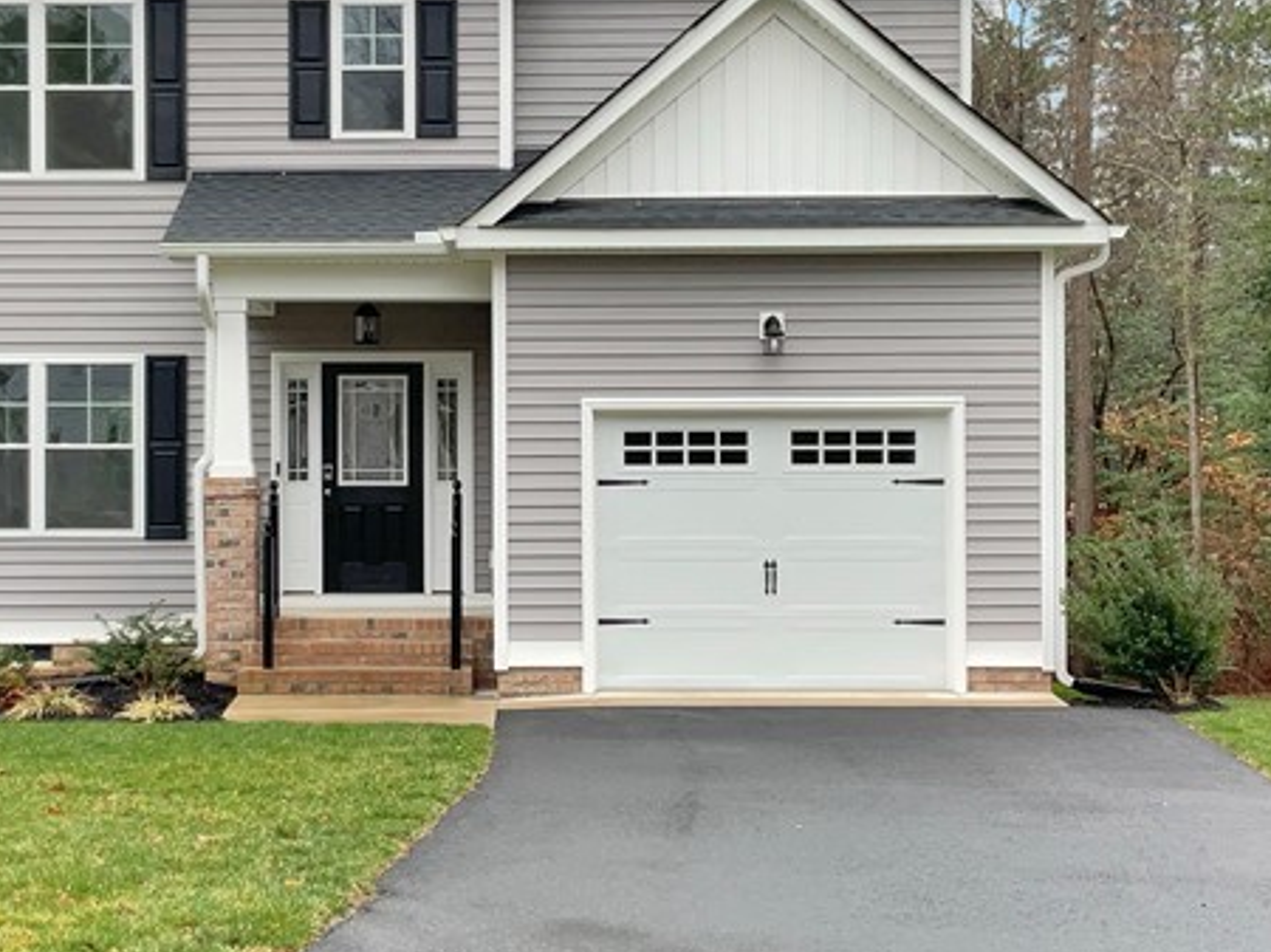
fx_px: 2422
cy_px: 472
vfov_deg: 22.2
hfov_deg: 29.3
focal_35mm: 66
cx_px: 466
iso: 16
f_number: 1.8
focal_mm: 3
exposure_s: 1/241
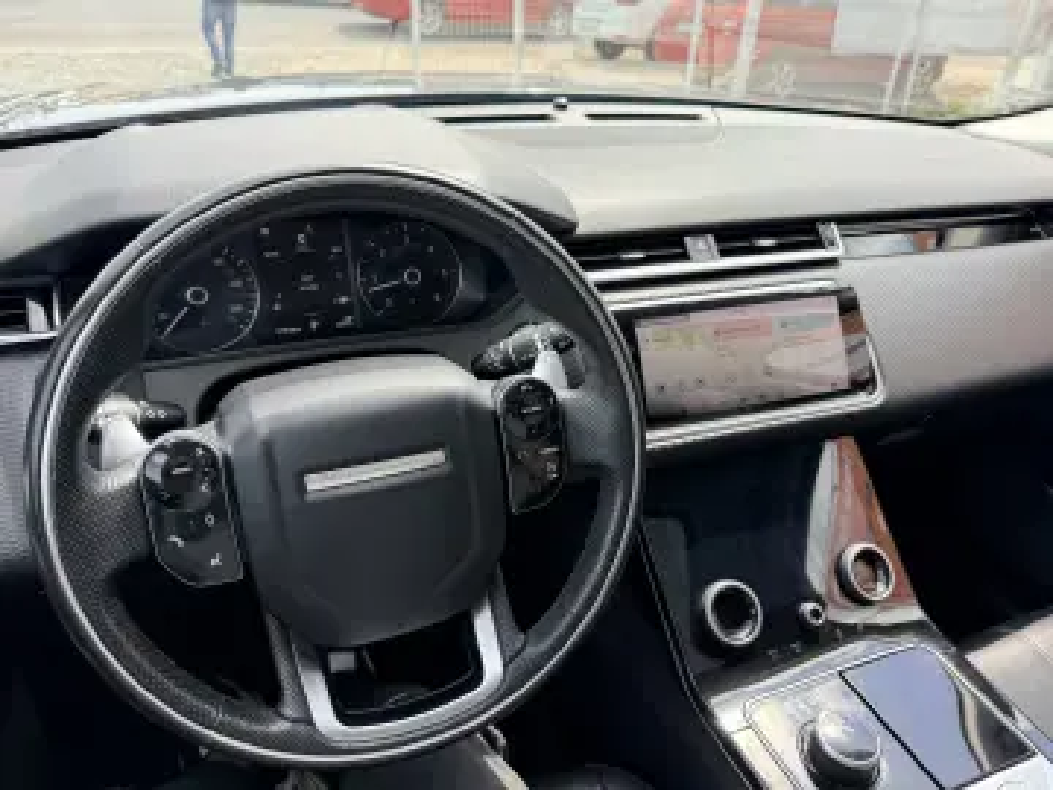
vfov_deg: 56.8
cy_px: 395
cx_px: 526
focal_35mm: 24
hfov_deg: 71.6
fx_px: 730
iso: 80
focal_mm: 6.76
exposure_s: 1/443
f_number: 1.78
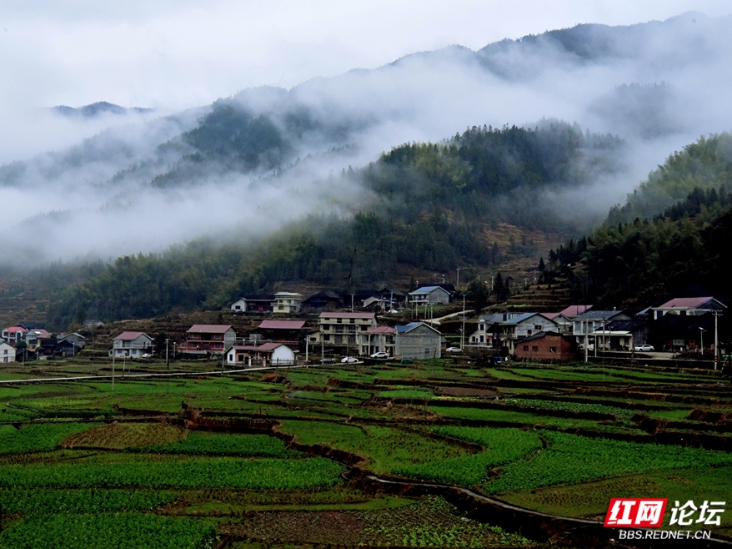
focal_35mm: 57
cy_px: 276
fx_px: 1205
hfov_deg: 33.8
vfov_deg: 25.6
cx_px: 328
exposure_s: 1/100
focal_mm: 52
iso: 10000
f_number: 16
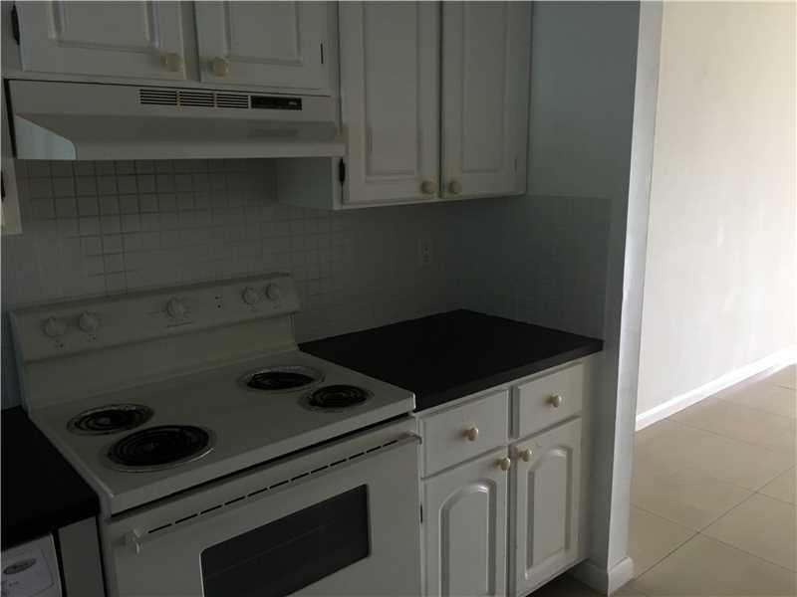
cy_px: 298
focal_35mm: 29
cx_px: 398
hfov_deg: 61.7
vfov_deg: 48.2
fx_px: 668
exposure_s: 1/15
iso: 32
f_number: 2.2
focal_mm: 4.15
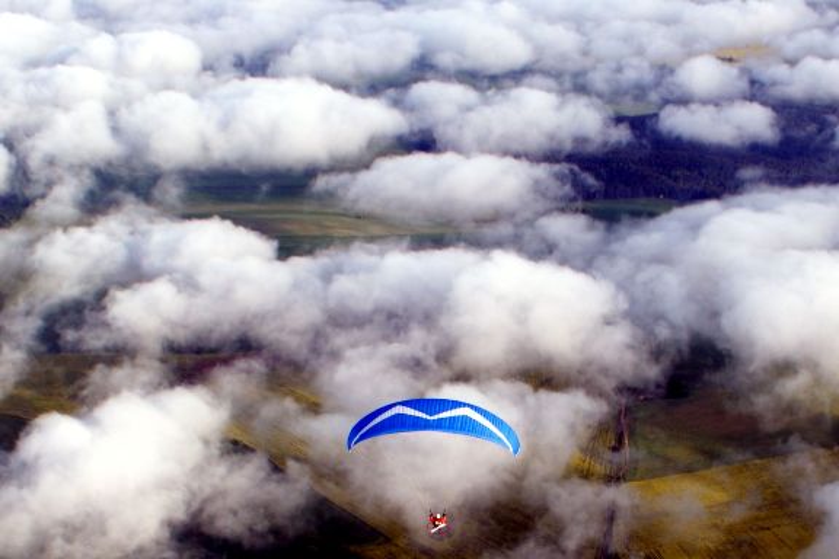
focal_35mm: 27
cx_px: 420
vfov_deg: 47.9
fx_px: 629
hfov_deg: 67.4
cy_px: 280
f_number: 5.6
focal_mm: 18
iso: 200
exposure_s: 1/640
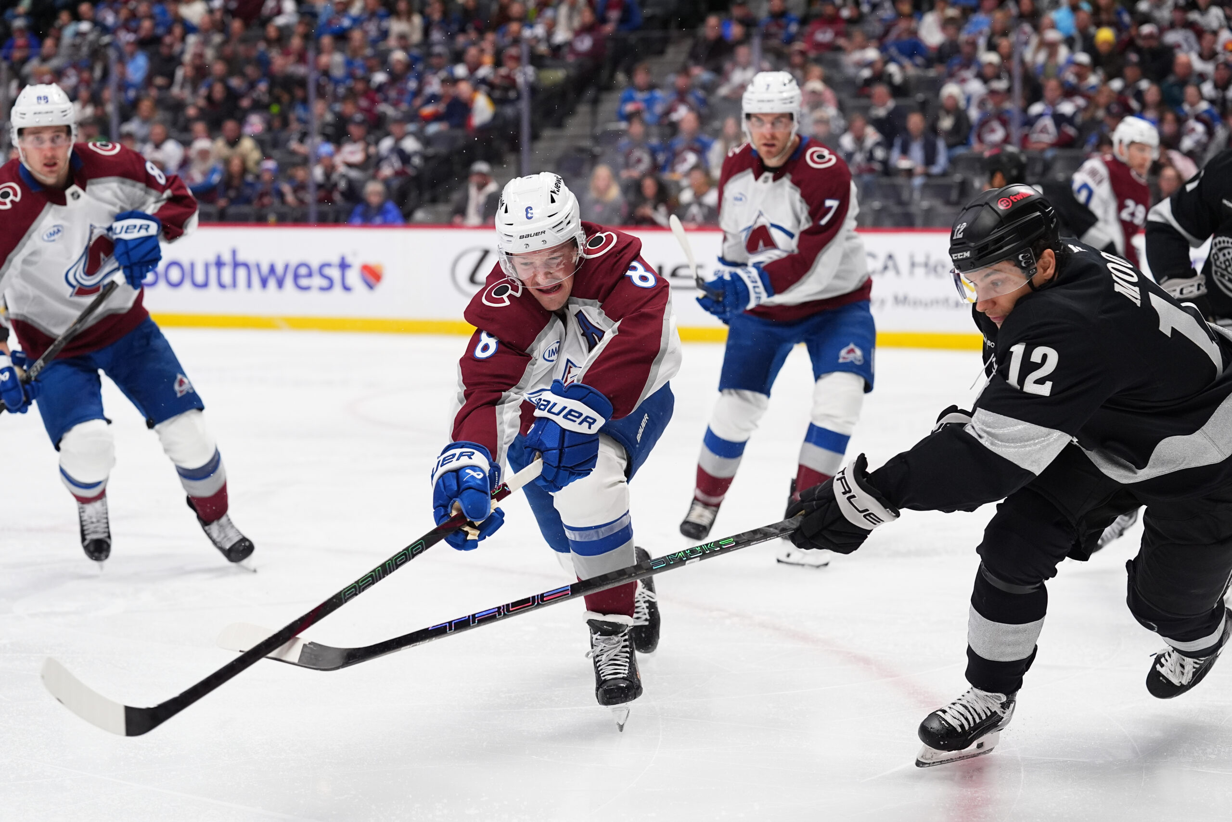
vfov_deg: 16.1
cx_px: 616
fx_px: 2909
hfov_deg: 23.9
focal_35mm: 85
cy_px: 411
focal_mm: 85
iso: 2500
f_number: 3.2
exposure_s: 1/2000
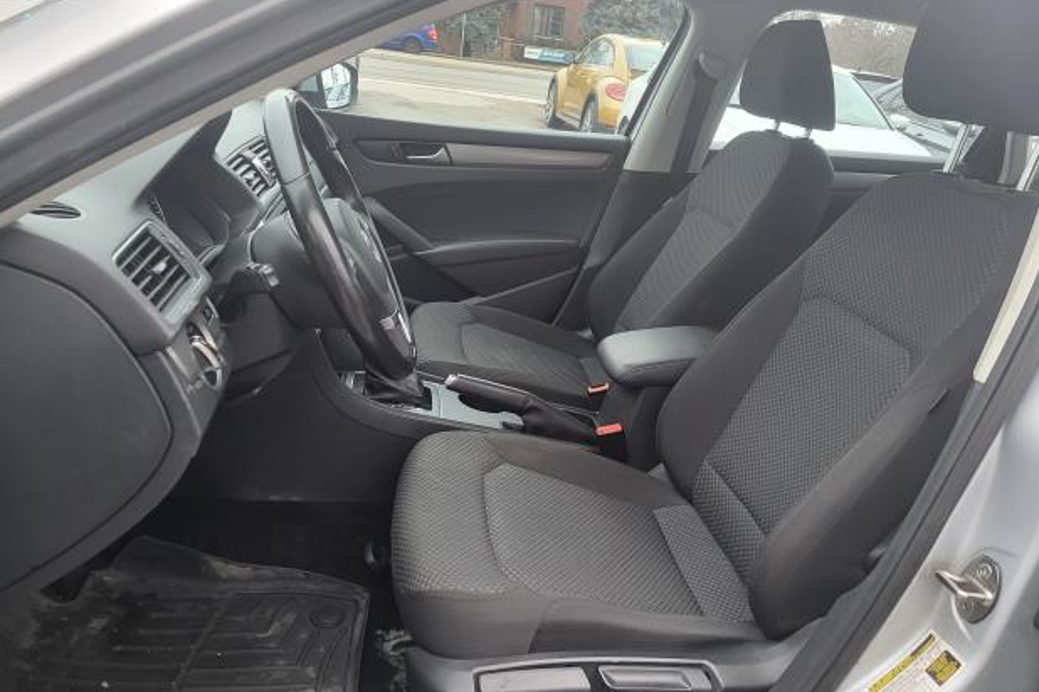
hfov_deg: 65.5
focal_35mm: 28
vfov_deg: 46.3
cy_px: 398
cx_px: 525
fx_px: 808
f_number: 1.8
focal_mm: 5.4
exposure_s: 1/40
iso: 400
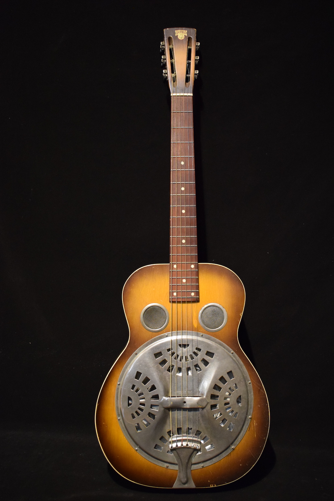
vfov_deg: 51.3
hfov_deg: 35.5
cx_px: 167
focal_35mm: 38
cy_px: 250
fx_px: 522
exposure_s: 1/30
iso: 3200
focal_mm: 25
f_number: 4
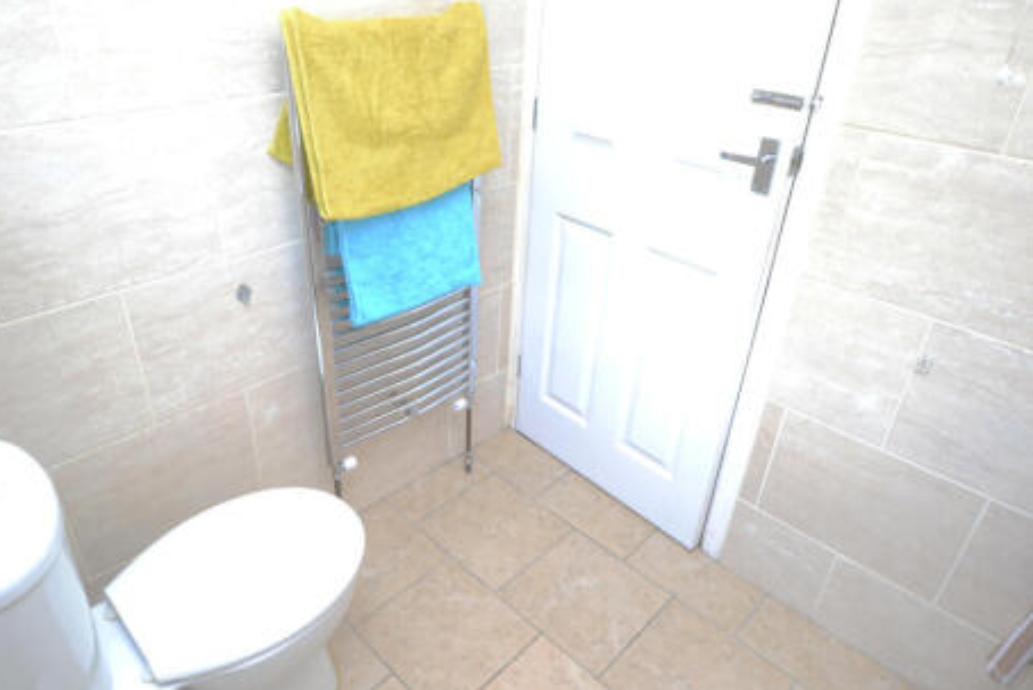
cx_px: 494
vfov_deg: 57.2
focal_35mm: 22
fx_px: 631
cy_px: 334
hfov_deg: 78.5
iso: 450
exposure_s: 1/60
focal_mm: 14
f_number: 4
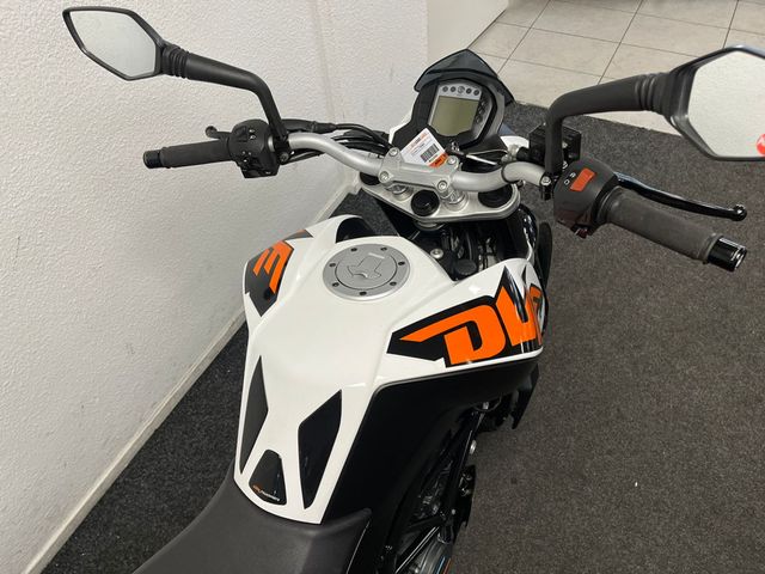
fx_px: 575
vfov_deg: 53.1
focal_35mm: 26
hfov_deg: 67.3
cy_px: 287
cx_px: 382
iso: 125
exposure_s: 1/100
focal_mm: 5.1
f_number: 1.6
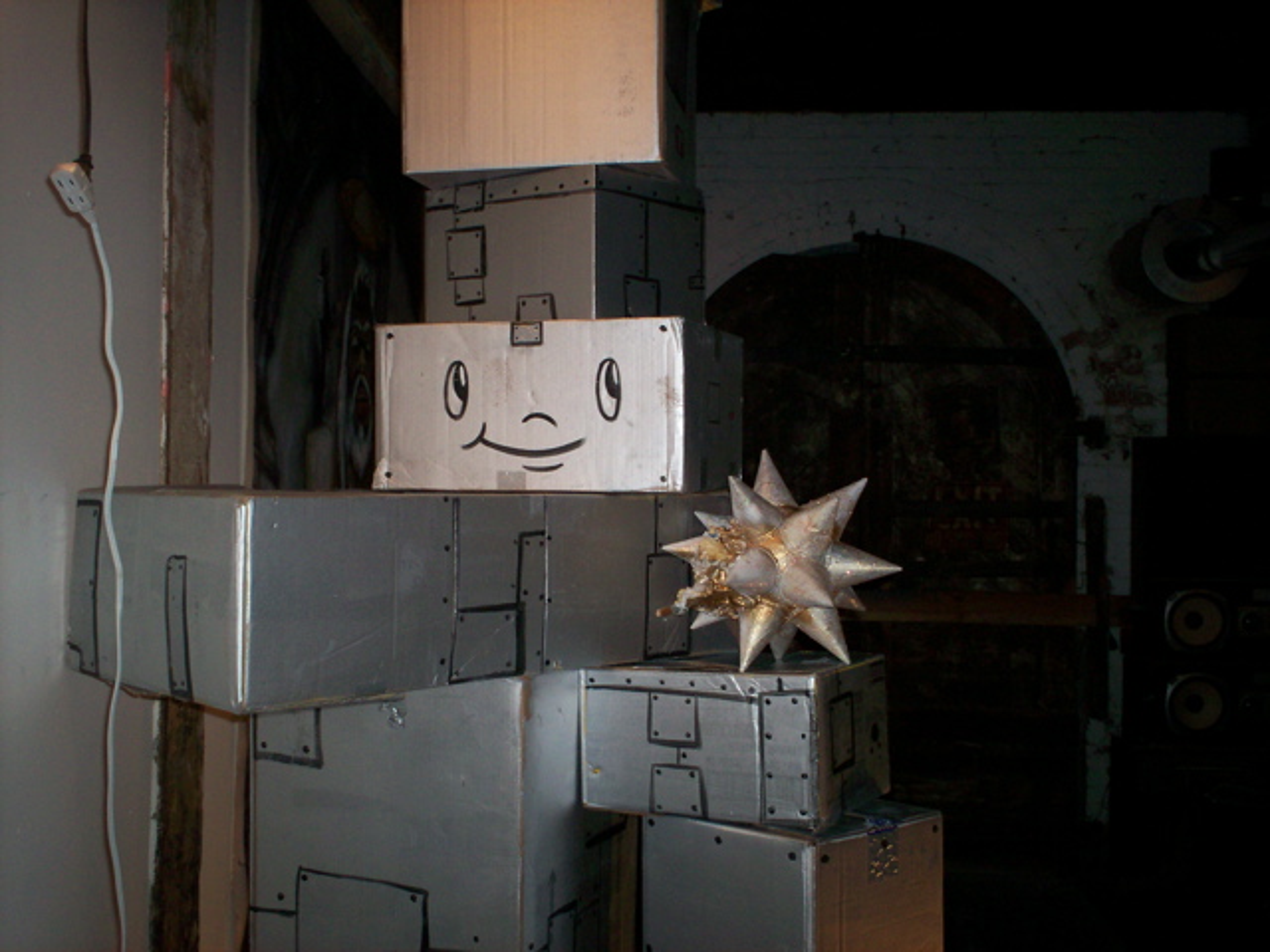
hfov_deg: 51.4
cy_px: 476
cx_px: 635
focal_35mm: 36
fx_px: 1321
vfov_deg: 39.7
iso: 140
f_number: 4.5
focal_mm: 6
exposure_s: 1/60
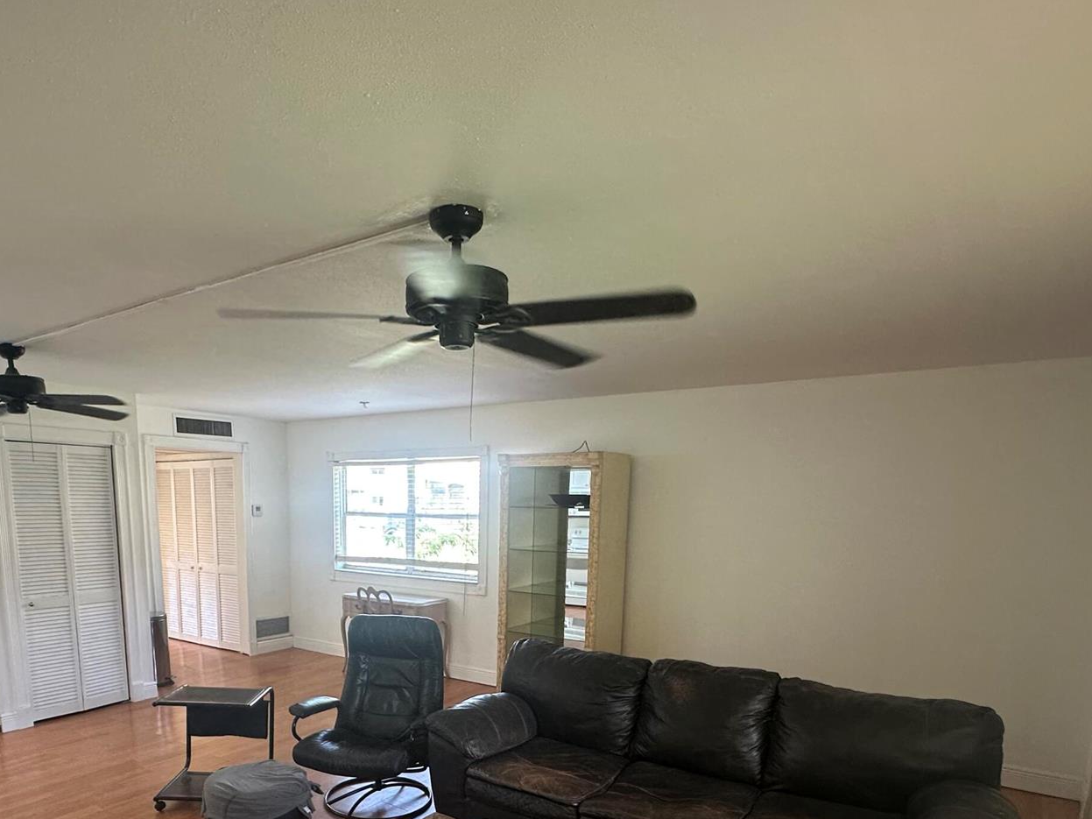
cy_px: 630
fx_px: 725
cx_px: 454
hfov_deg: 73.4
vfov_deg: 55.6
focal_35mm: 23
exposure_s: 1/120
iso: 200
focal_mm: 2.22
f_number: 2.2
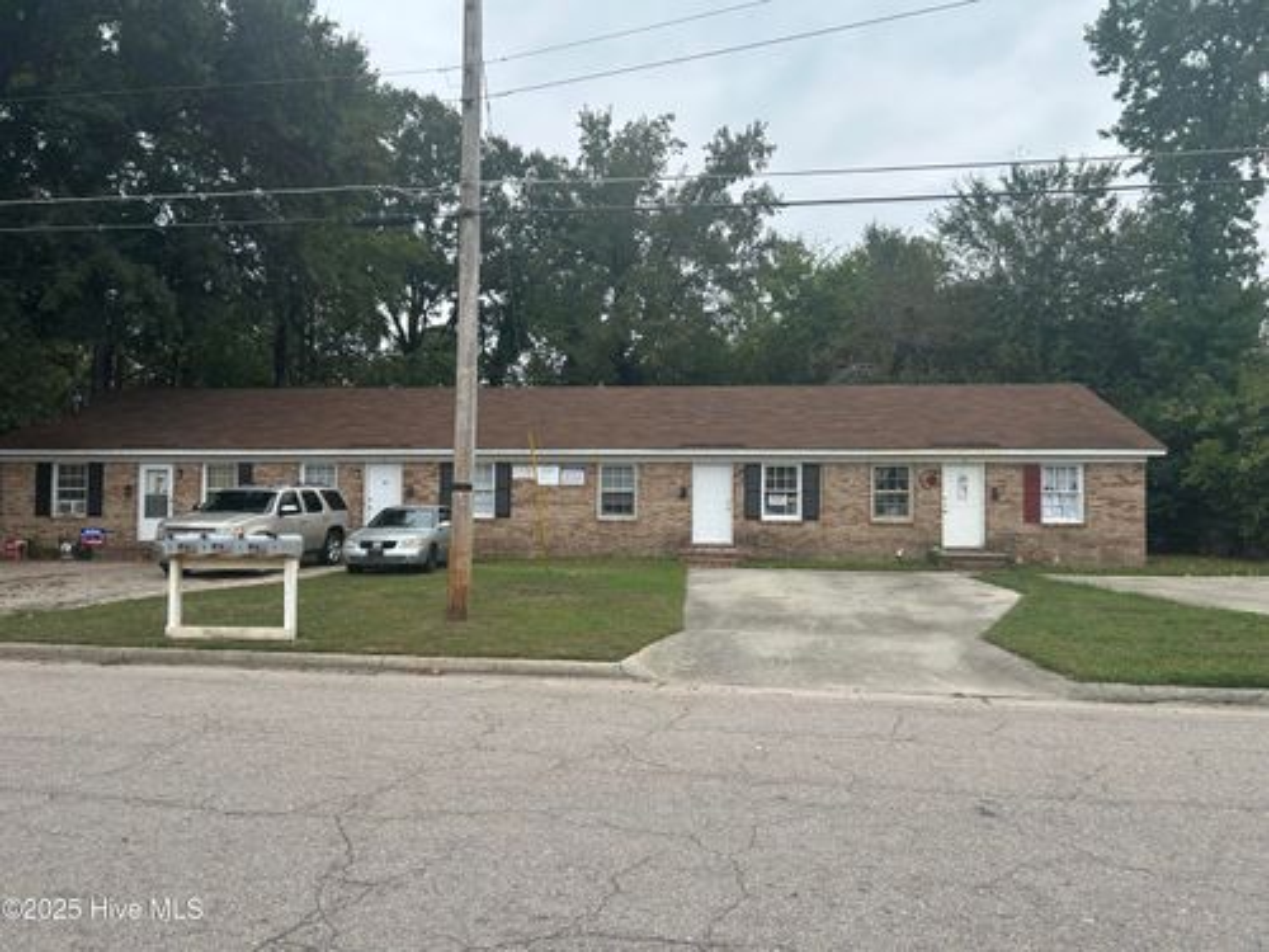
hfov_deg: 67.3
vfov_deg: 53.1
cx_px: 634
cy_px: 476
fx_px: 953
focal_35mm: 26
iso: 50
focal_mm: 5.7
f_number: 1.5
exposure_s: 1/1280
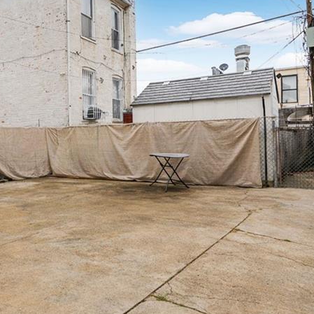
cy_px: 130
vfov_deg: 52.3
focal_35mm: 31
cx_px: 90
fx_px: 318
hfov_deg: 50.9
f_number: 8
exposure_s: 1/125
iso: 100
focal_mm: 16
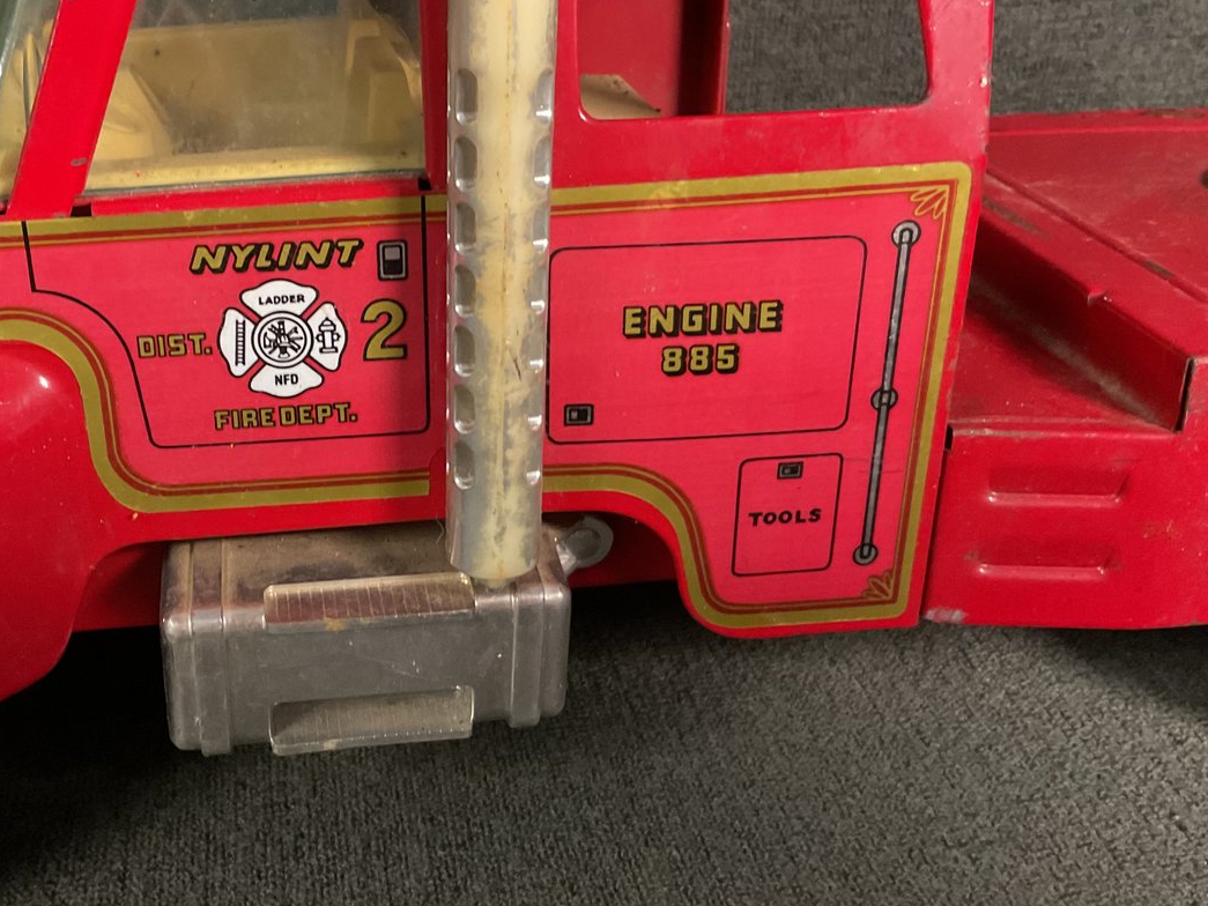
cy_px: 391
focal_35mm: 42
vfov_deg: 34.3
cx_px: 454
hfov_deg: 44.4
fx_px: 1466
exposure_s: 1/33
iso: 320
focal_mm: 3
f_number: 1.8
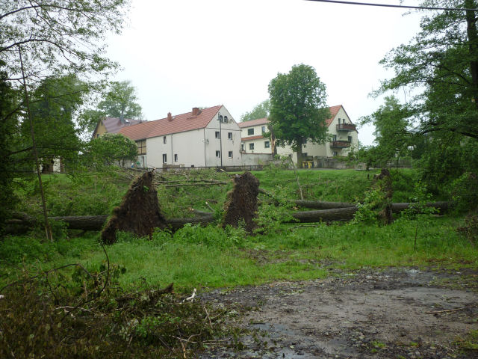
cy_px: 180
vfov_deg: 42.9
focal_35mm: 33
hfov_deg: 55.4
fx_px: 456
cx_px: 239
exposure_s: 1/100
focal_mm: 5.5
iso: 80
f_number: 2.8
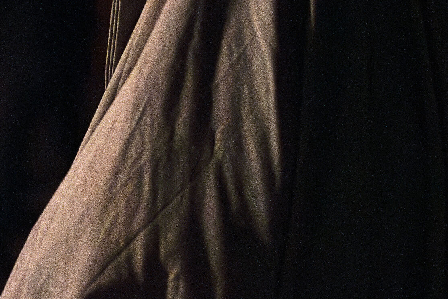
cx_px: 74
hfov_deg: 12.6
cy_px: 69
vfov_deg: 8.5
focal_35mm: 162
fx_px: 2016
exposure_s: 1/250
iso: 6400
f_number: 1.8
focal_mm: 50
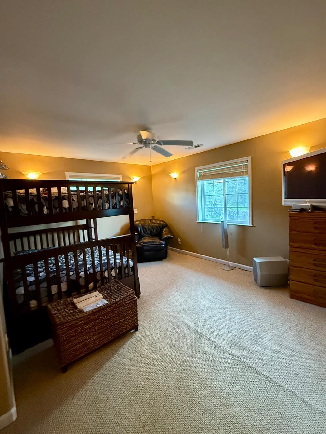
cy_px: 214
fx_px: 188
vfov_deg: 98.2
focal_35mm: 15
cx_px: 172
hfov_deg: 81.7
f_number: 2.2
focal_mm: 2.22
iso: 640
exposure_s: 1/60
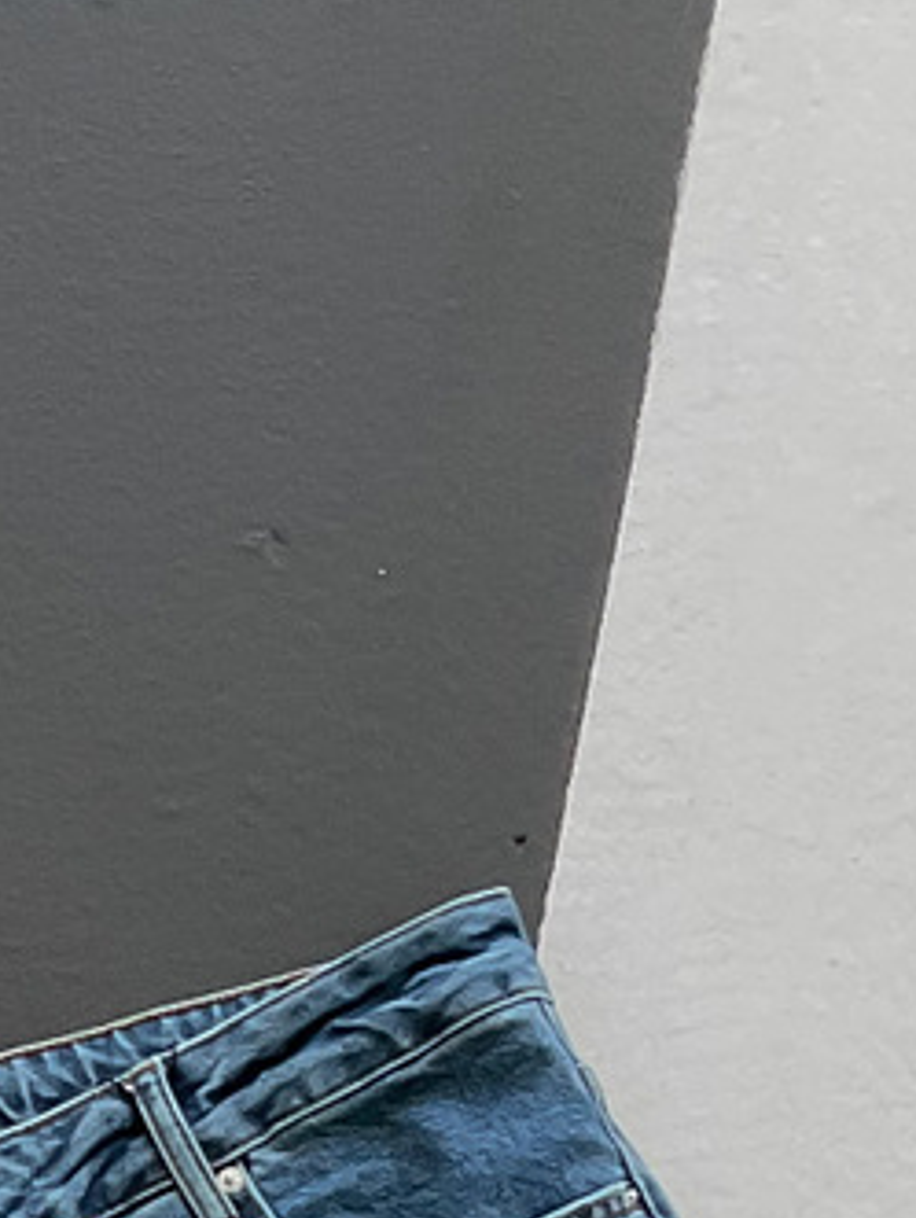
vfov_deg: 12.0
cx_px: 85
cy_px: 2683
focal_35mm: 140
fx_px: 4930
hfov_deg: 10.6
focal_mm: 3
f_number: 1.8
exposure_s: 1/120
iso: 25
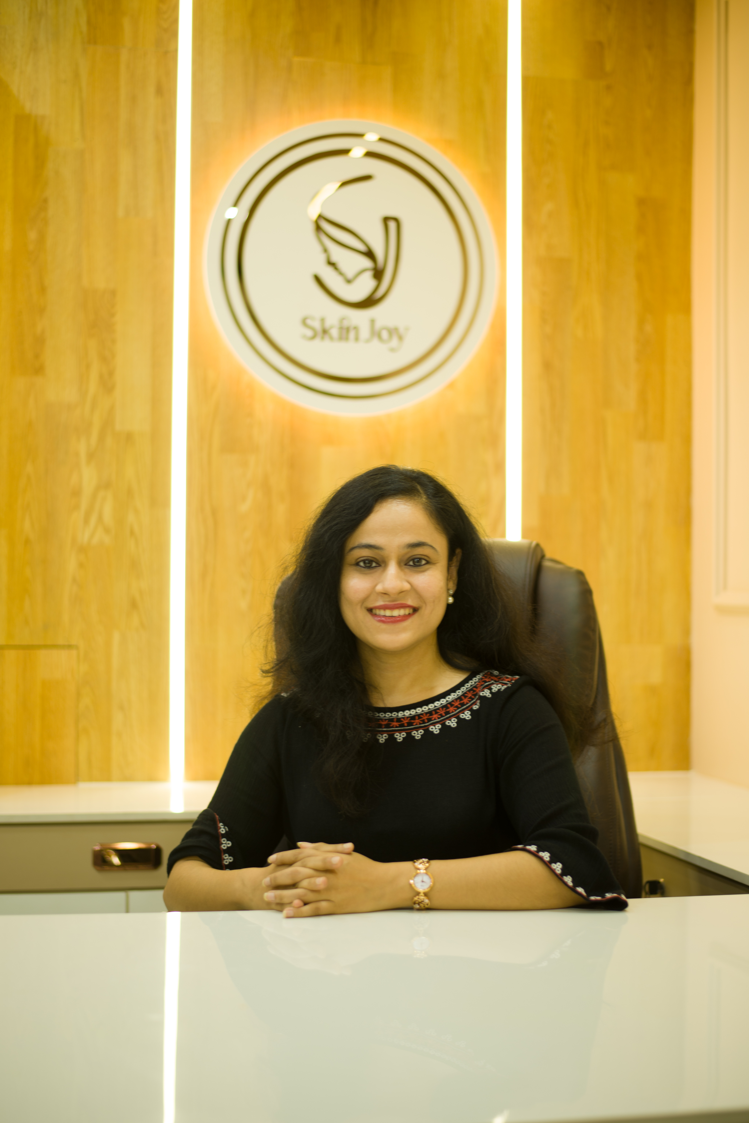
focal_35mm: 51
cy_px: 556
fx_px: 1591
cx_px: 376
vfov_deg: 38.9
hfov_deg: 26.5
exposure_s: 1/50
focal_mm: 50
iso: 100
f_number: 1.8
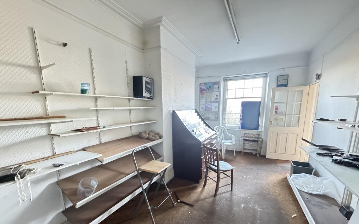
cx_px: 181
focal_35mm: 15
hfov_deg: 101.5
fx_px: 147
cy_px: 133
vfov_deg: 74.0
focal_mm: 2.22
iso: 1250
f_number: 2.2
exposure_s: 1/40
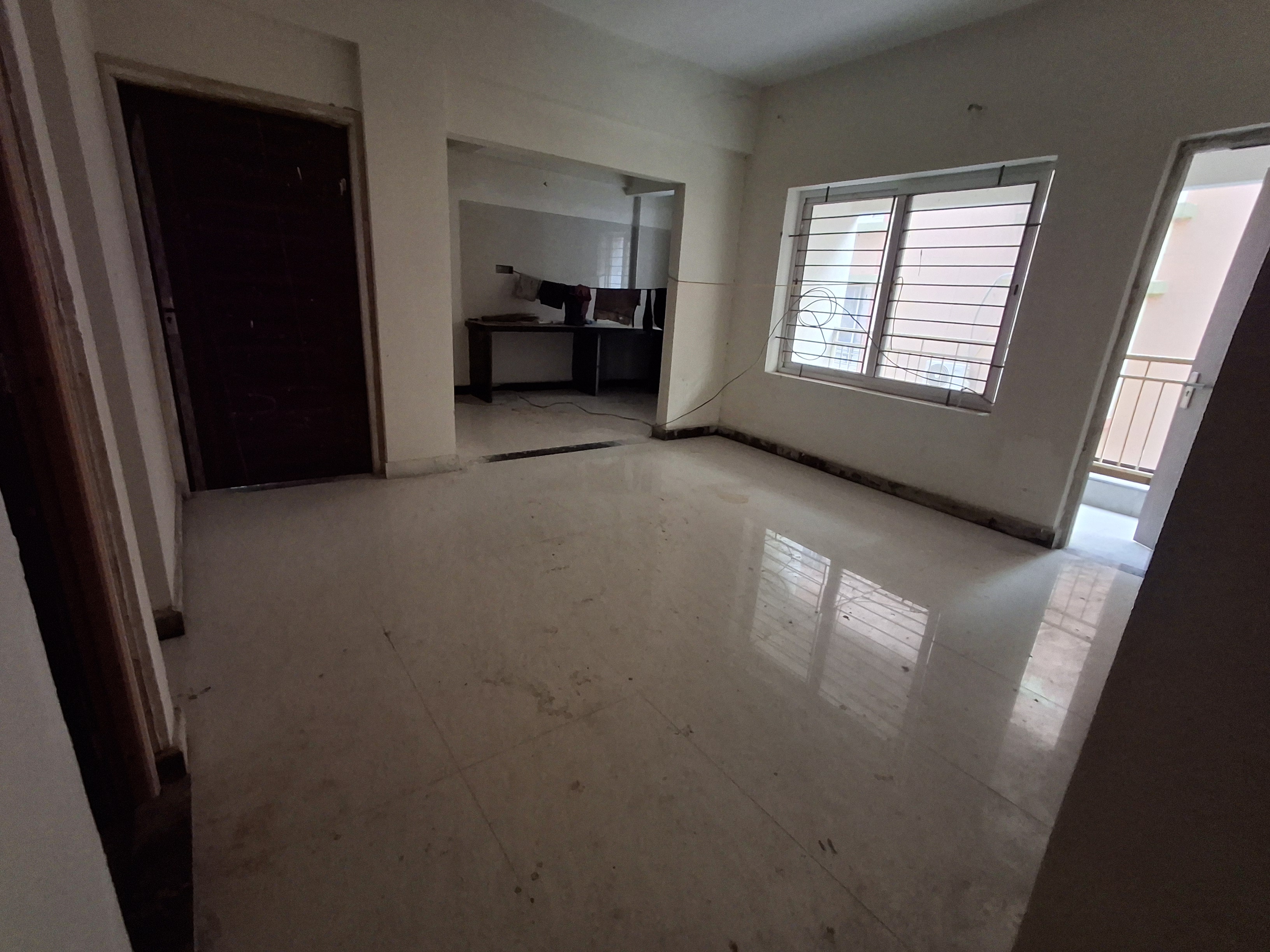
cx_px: 635
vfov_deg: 78.1
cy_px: 476
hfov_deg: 94.5
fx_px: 587
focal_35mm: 16
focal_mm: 1.64
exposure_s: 1/33
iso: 250
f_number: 2.2
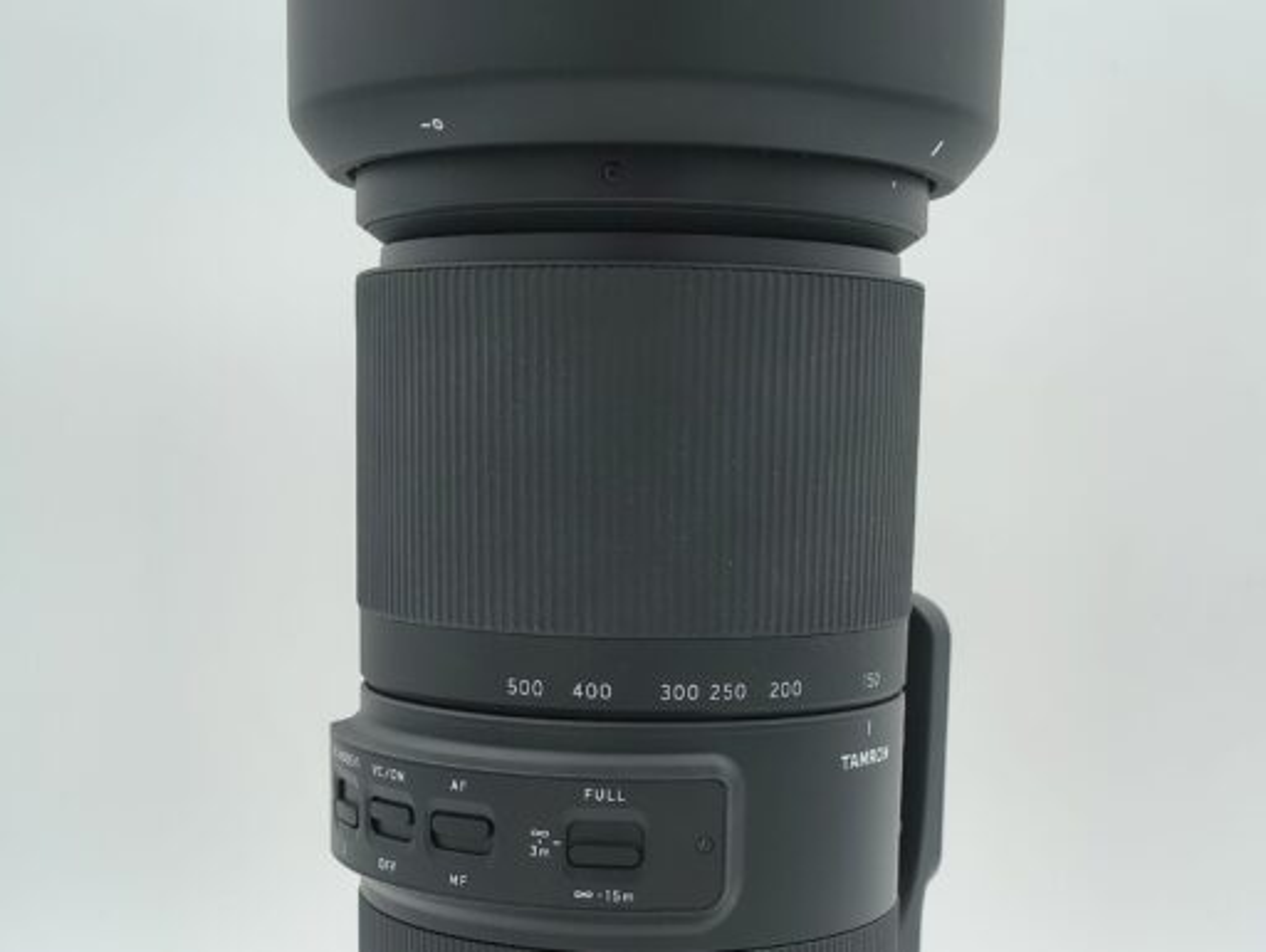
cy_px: 476
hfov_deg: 71.5
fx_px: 879
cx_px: 633
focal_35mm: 24
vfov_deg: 56.9
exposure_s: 1/394
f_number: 1.8
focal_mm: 5.56
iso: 100
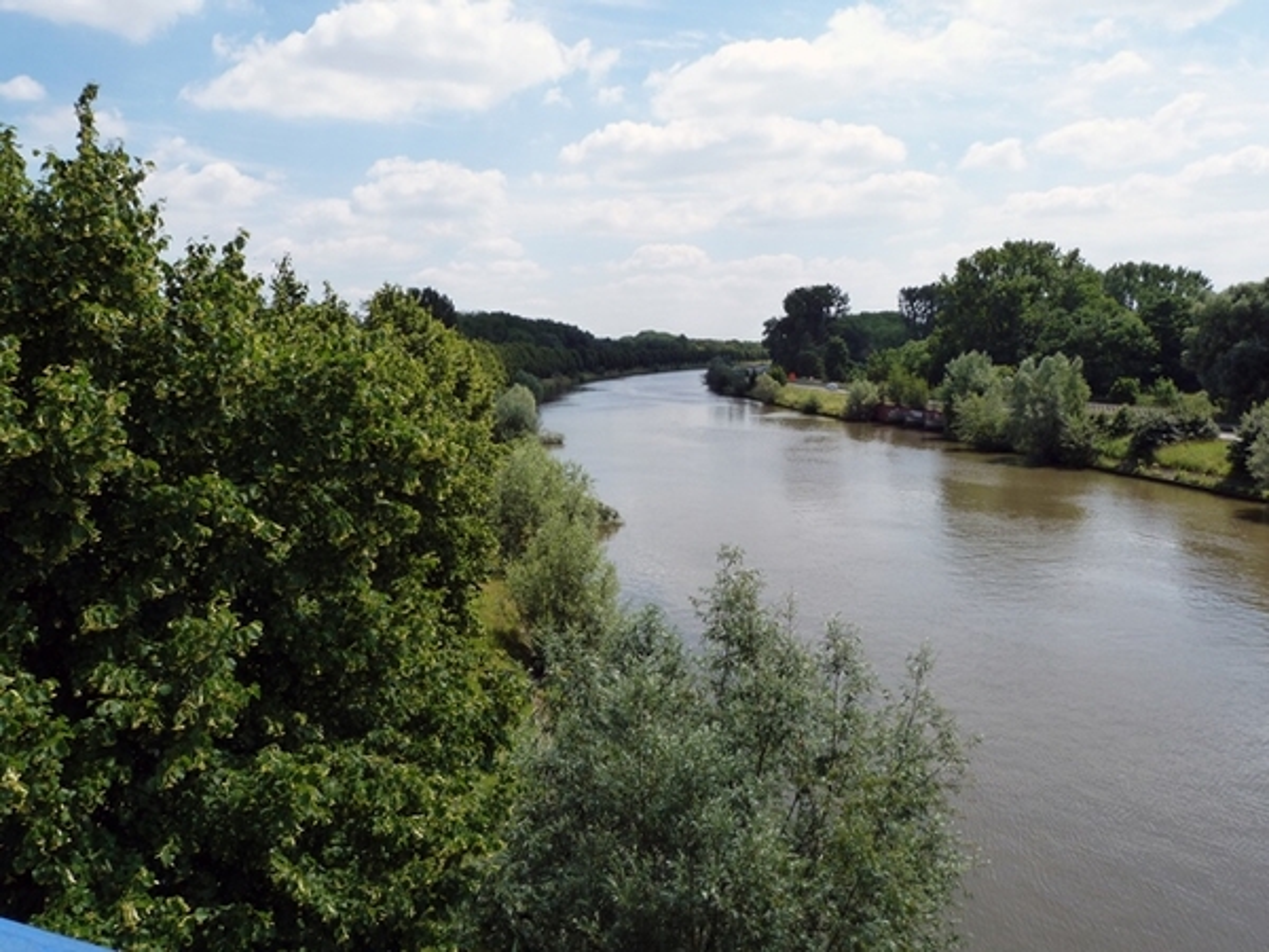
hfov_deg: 69.4
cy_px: 476
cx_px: 634
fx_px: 916
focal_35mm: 25
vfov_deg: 54.9
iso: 125
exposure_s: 1/320
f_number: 5.6
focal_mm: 4.5
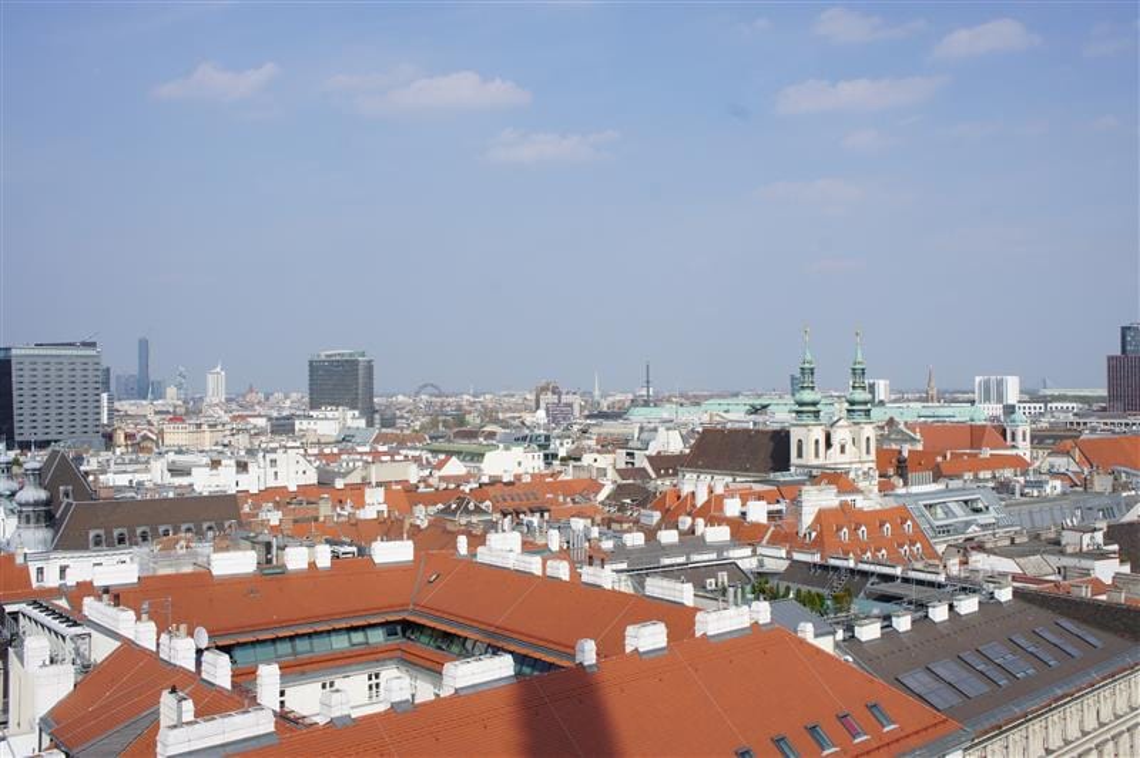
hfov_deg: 55.8
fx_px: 1076
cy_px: 379
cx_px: 570
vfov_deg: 38.8
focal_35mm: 34
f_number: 11
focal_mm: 23
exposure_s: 1/320
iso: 200
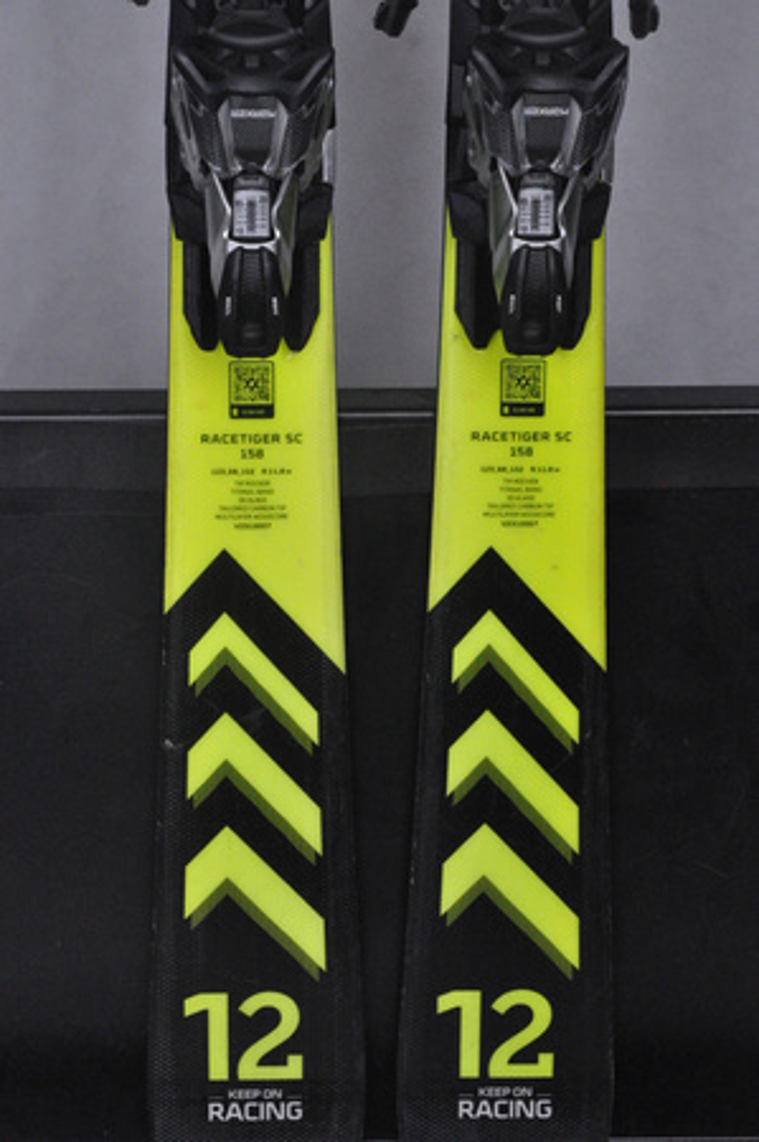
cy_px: 571
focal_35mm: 120
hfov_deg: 11.4
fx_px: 3803
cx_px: 380
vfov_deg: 17.1
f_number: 9.5
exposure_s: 1/125
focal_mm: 80
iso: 3200
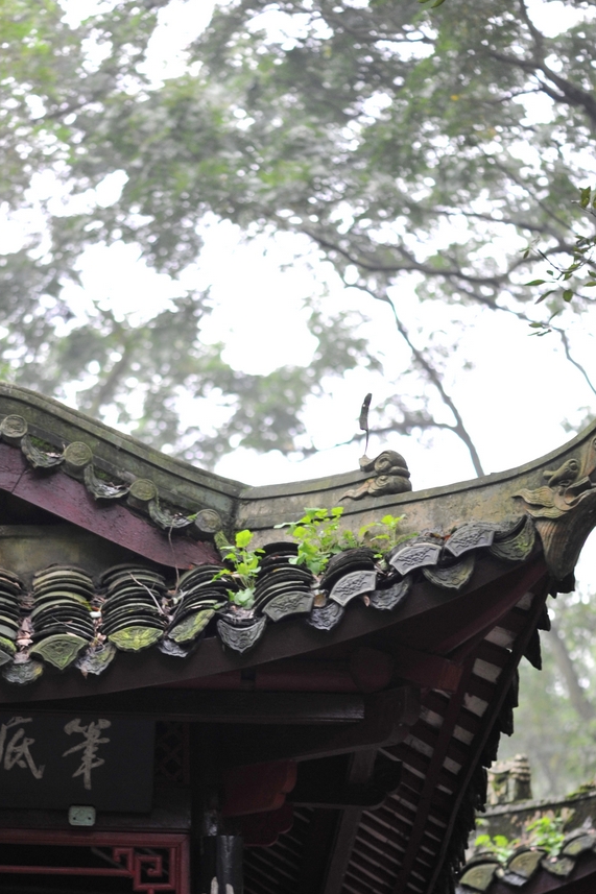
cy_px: 590
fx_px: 3652
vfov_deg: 13.9
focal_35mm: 147
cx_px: 247
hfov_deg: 9.3
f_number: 2.8
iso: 800
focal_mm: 105
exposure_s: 1/20
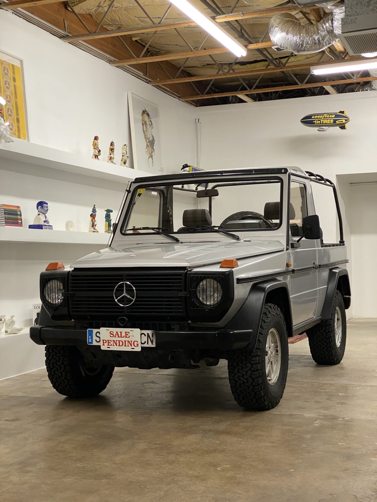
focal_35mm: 52
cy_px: 251
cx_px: 188
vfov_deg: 36.8
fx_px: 755
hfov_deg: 28.0
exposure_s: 1/60
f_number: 2
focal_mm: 6
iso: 125
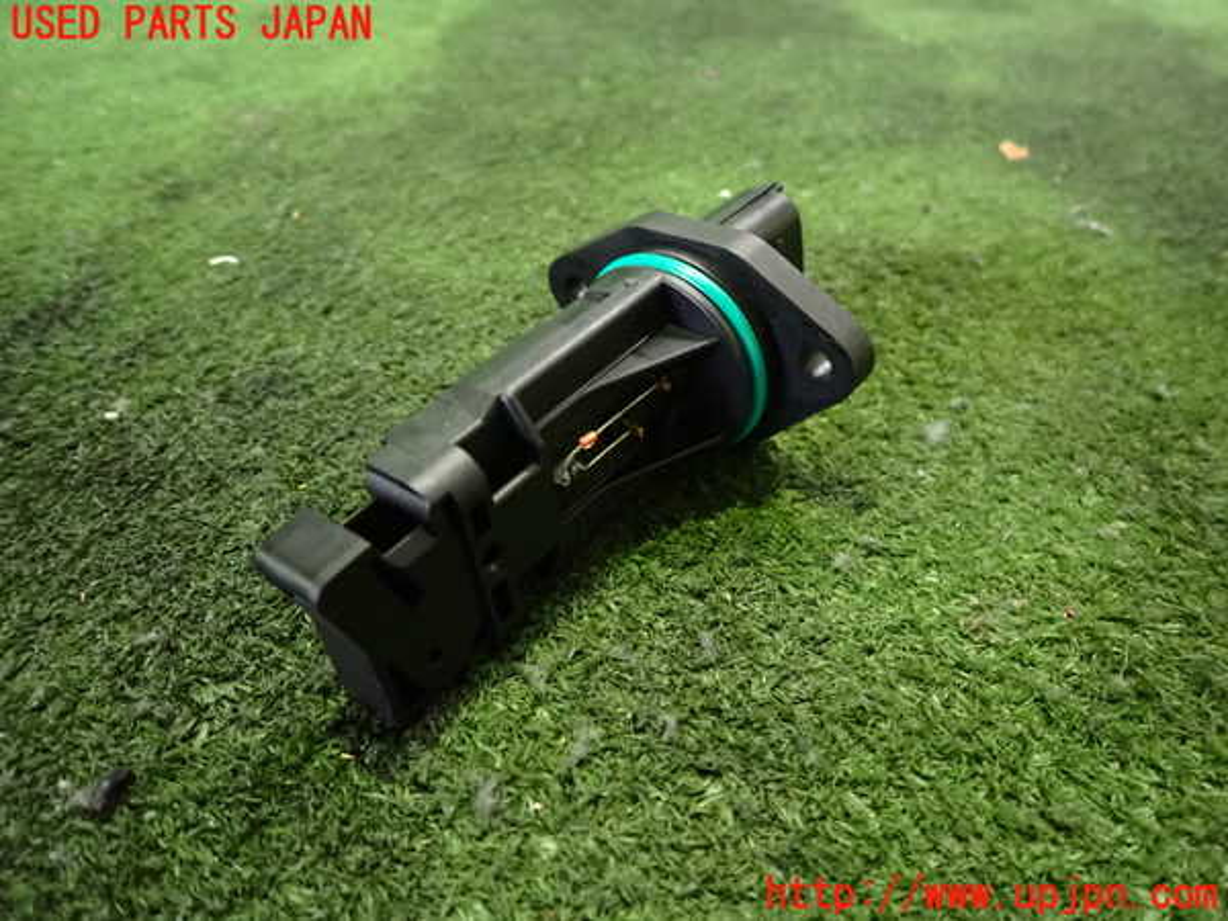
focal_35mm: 25
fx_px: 887
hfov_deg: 69.4
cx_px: 614
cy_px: 460
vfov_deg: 54.9
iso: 1250
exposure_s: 1/60
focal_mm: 4.5
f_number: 2
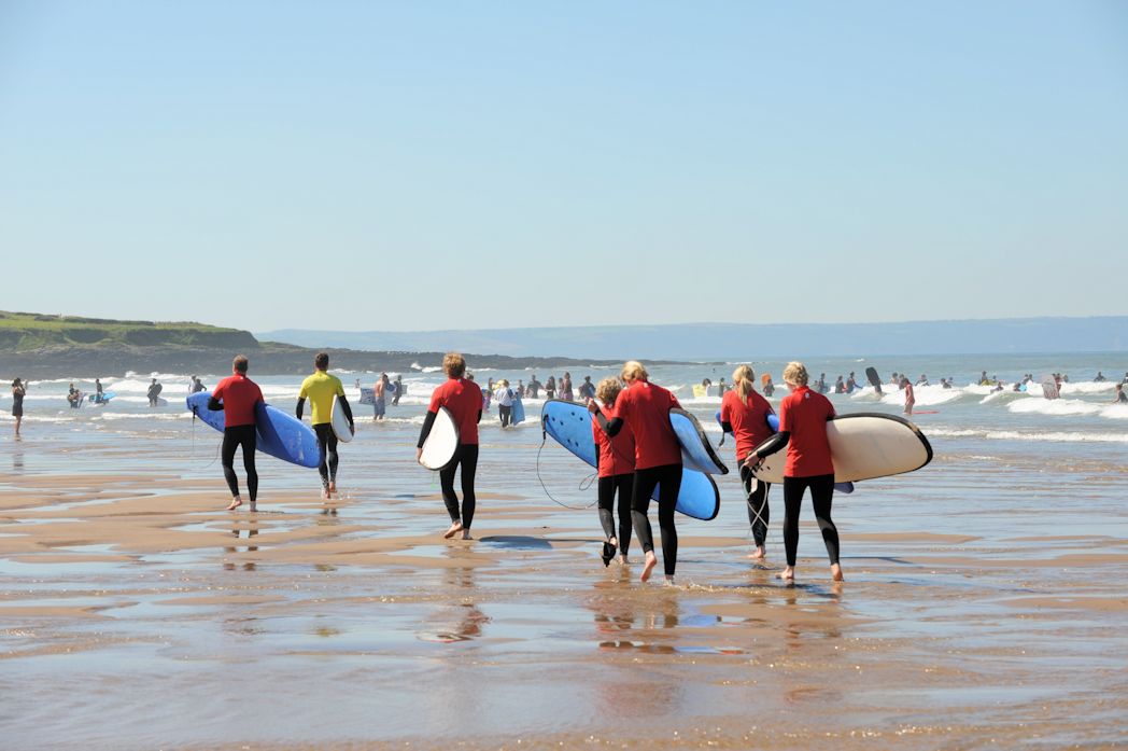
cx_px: 564
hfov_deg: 19.5
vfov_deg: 13.0
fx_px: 3287
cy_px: 376
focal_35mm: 105
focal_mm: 105
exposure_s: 1/500
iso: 200
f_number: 9
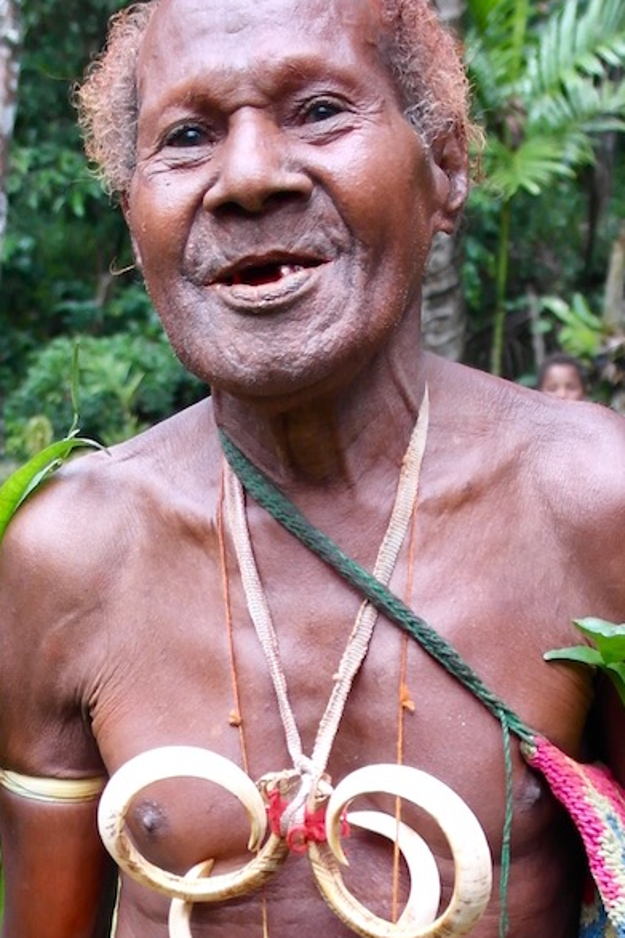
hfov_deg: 14.8
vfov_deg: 20.6
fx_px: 2397
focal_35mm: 92
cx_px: 254
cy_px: 1144
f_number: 3.5
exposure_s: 1/80
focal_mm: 20
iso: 200
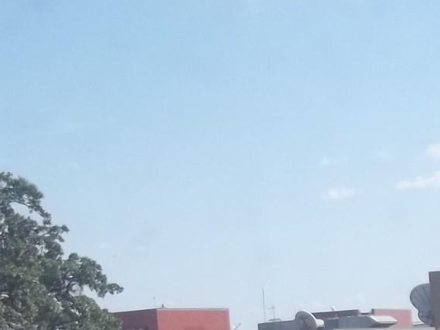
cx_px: 685
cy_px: 488
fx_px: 1640
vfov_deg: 11.1
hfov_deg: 14.2
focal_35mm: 129
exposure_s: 1/500
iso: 64
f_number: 3.1
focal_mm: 6.5
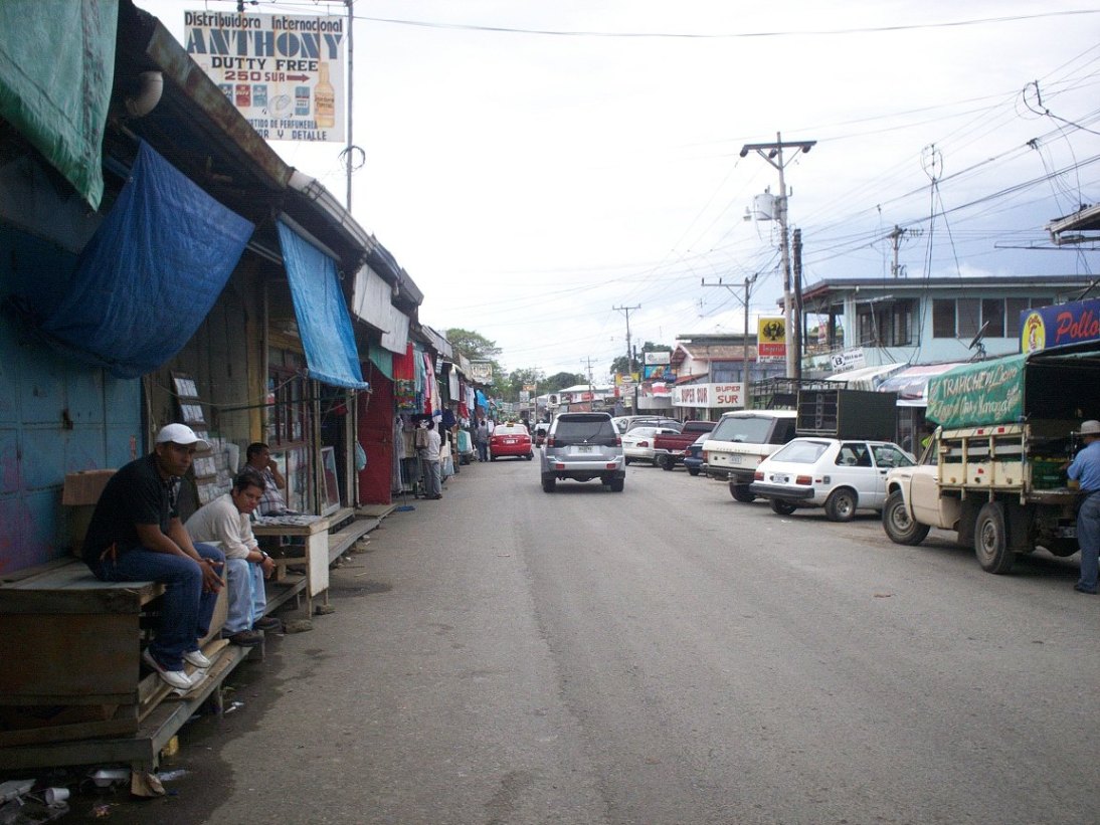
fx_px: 1144
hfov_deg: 51.3
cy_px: 412
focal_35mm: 36
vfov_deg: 39.7
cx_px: 550
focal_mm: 6
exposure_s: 1/318
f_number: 4.5
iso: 100
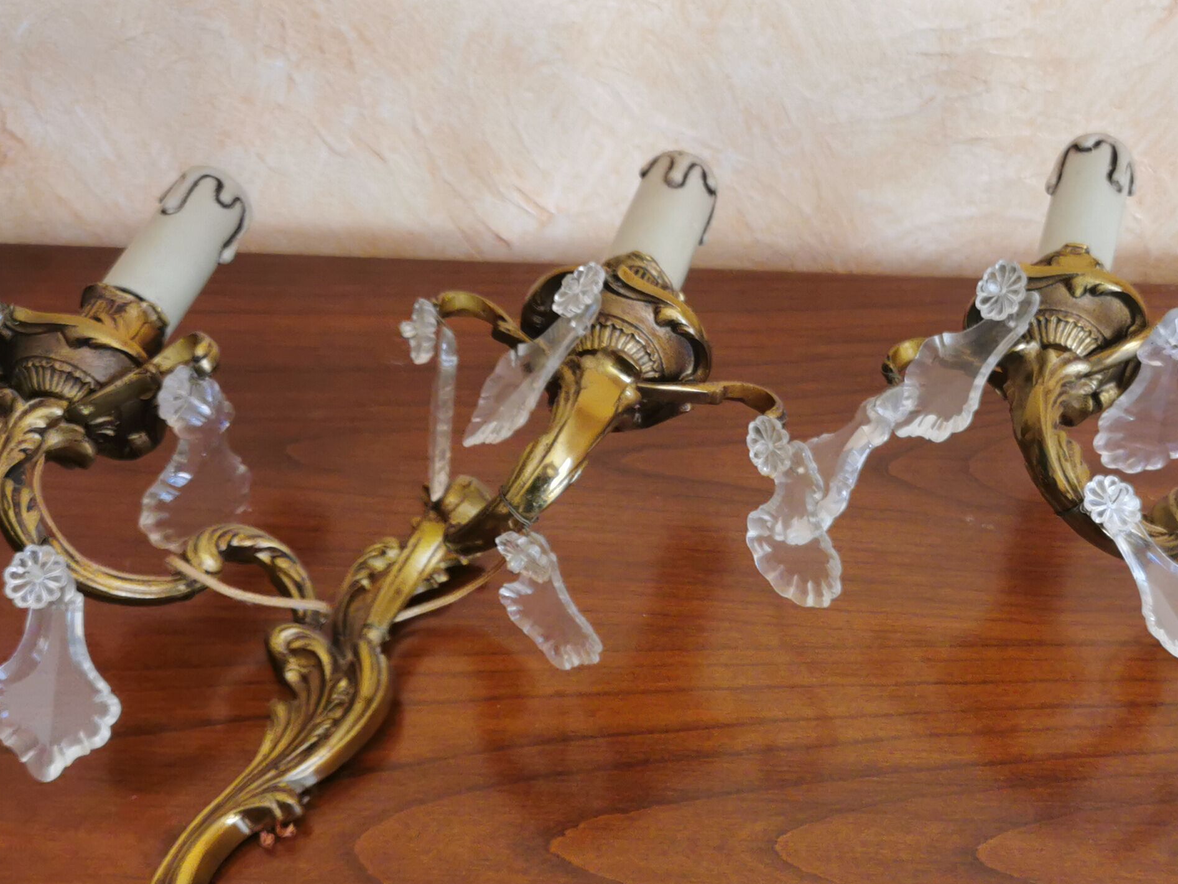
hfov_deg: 36.3
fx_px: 1770
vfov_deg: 27.7
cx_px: 821
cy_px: 659
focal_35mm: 52
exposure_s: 1/100
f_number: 1.8
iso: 125
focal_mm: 5.58
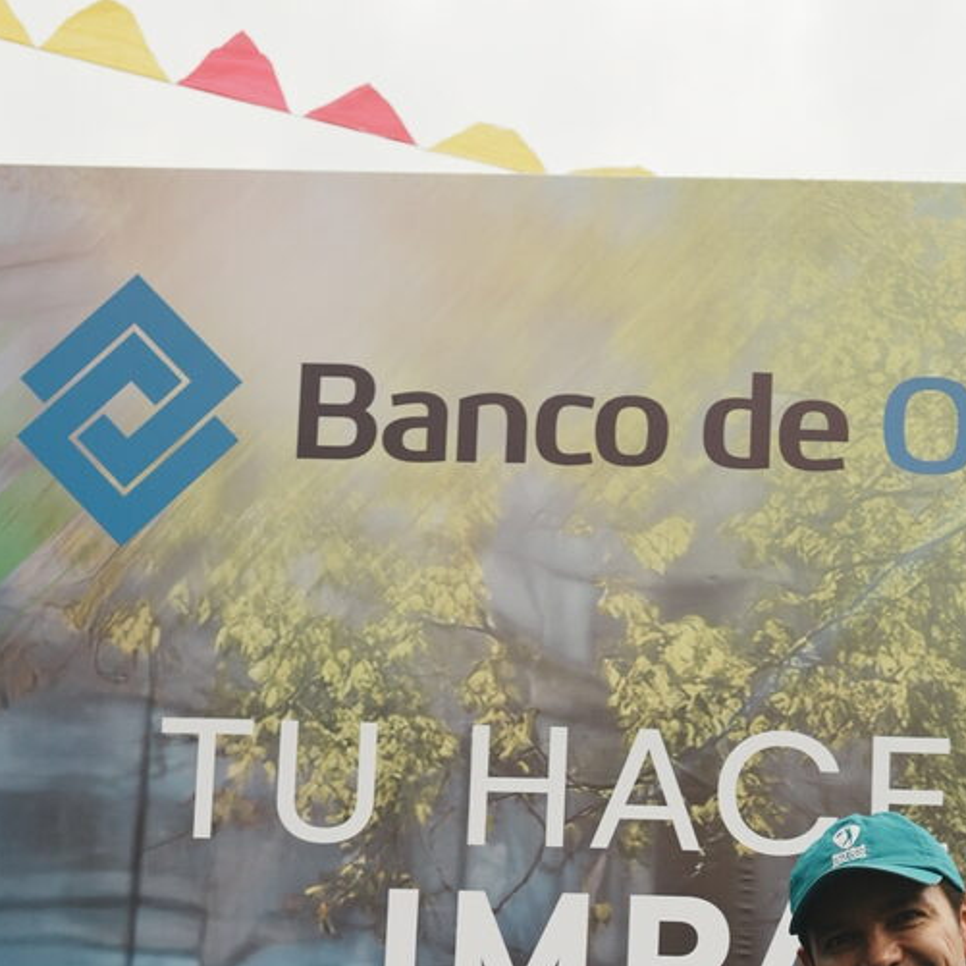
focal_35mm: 66
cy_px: 1313
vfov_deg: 22.8
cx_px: 690
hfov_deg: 25.9
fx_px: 2084
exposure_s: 1/250
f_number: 3.2
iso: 160
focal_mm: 24
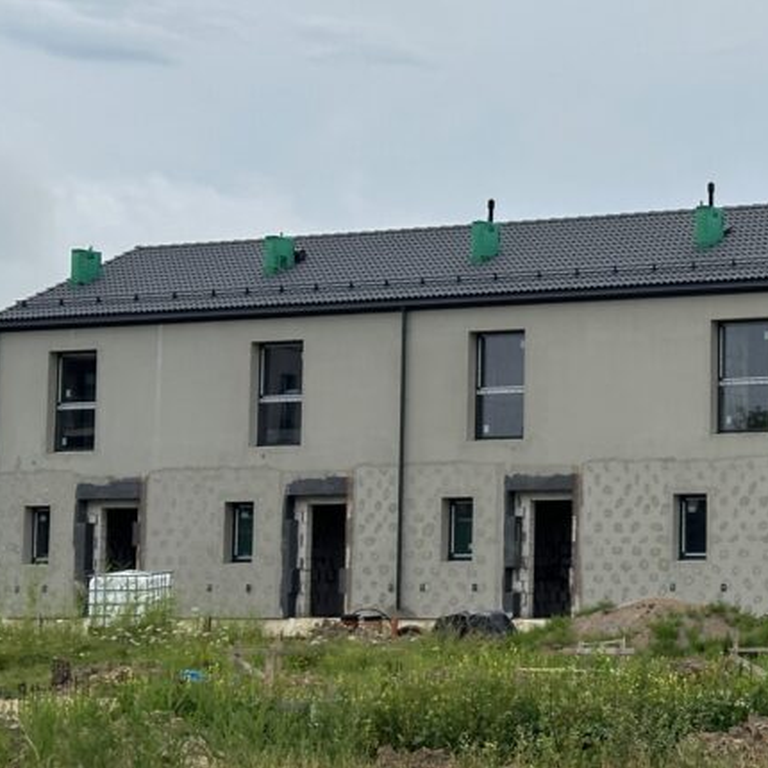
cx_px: 906
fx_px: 2535
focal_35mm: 101
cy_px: 284
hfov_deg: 16.6
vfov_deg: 17.2
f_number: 1.78
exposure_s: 1/3367
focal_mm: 6.86
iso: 64
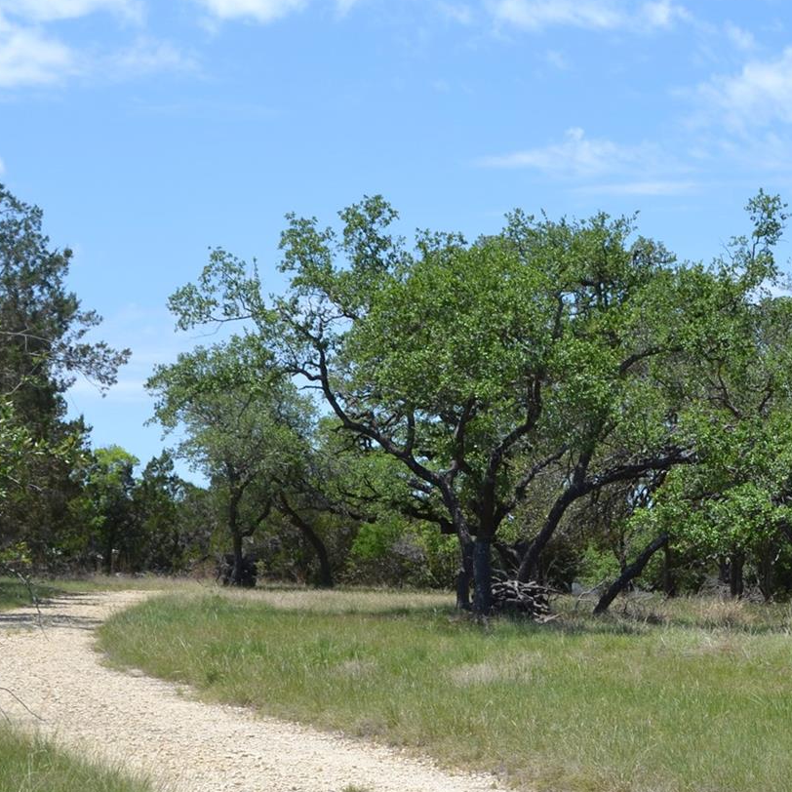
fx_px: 2330
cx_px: 688
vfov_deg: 19.2
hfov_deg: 19.0
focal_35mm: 90
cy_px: 557
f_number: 8
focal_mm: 28
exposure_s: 1/250
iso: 100
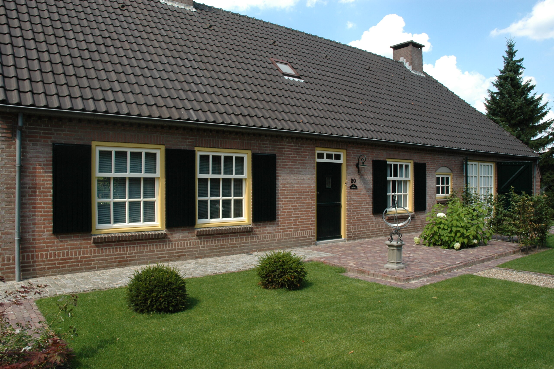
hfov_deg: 67.4
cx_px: 277
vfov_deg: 47.8
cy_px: 184
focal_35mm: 27
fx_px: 415
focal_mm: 18
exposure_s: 1/250
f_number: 8
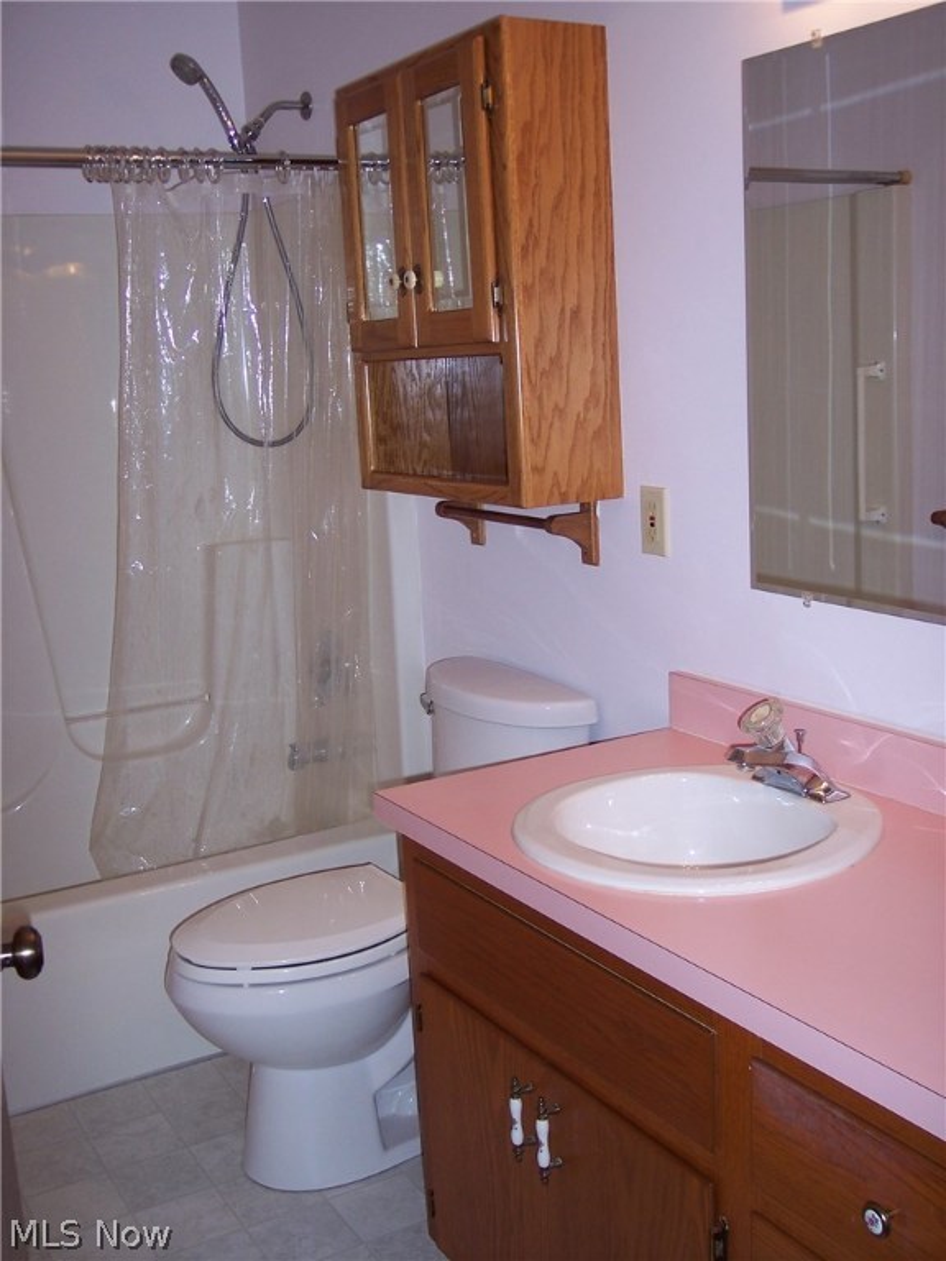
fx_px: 1421
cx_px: 473
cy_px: 630
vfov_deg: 47.9
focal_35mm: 39
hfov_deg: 36.8
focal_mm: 8
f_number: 2.8
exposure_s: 1/60
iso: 100
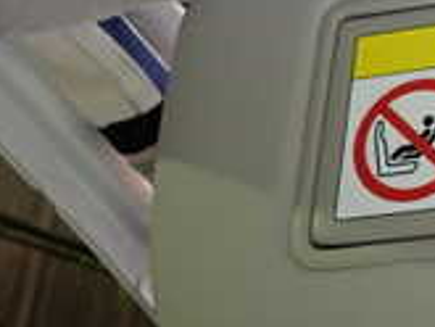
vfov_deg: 15.8
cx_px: 699
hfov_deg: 18.4
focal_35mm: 91
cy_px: -24
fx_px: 1144
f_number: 2
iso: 250
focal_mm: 4.5
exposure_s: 1/30
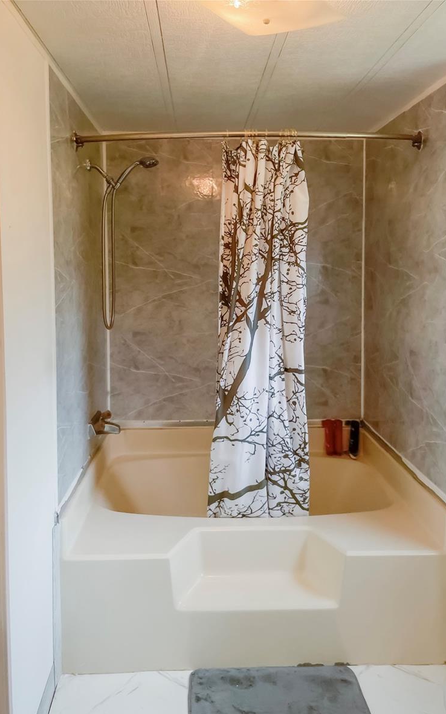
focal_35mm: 28
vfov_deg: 66.5
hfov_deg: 44.4
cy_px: 362
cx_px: 260
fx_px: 545
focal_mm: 4.2
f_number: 1.6
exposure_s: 1/121
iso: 32
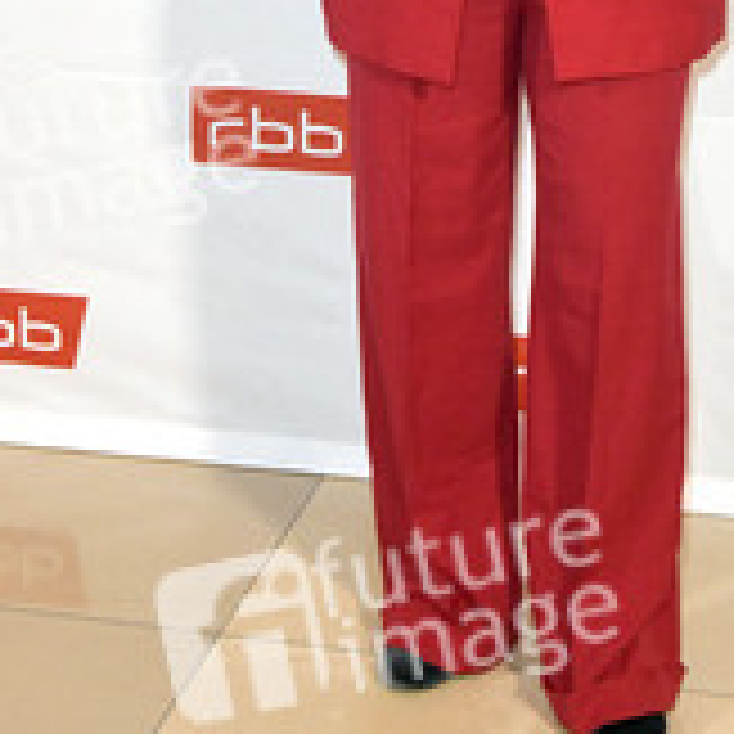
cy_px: -59
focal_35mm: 79
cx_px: 518
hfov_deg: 21.8
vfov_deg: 20.9
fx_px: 1895
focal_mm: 38
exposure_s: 1/200
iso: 2500
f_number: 6.3
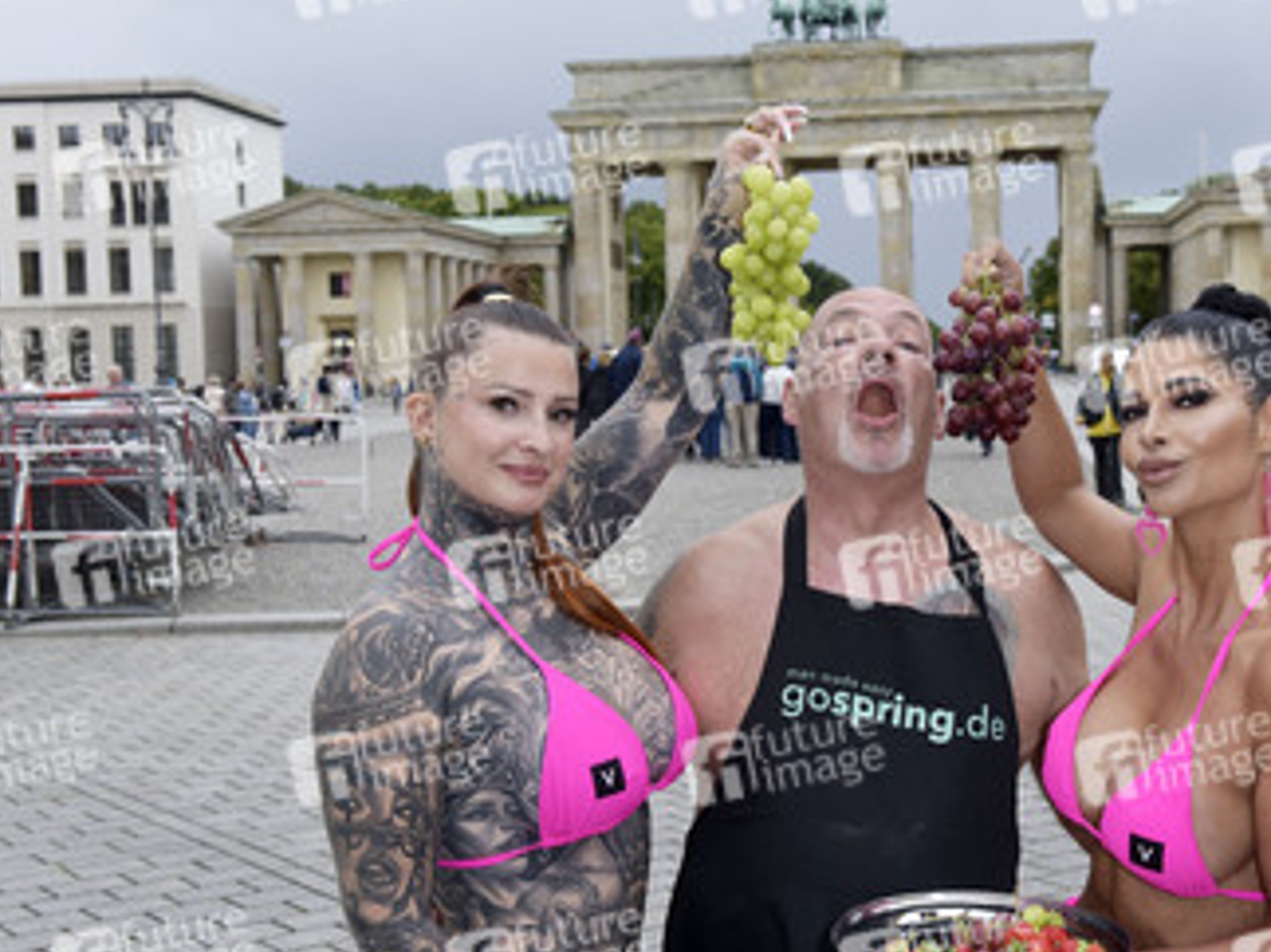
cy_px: 464
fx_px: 1872
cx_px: 836
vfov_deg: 28.5
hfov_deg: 37.1
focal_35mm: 51
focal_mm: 38
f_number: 5.6
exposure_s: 1/200
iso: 250
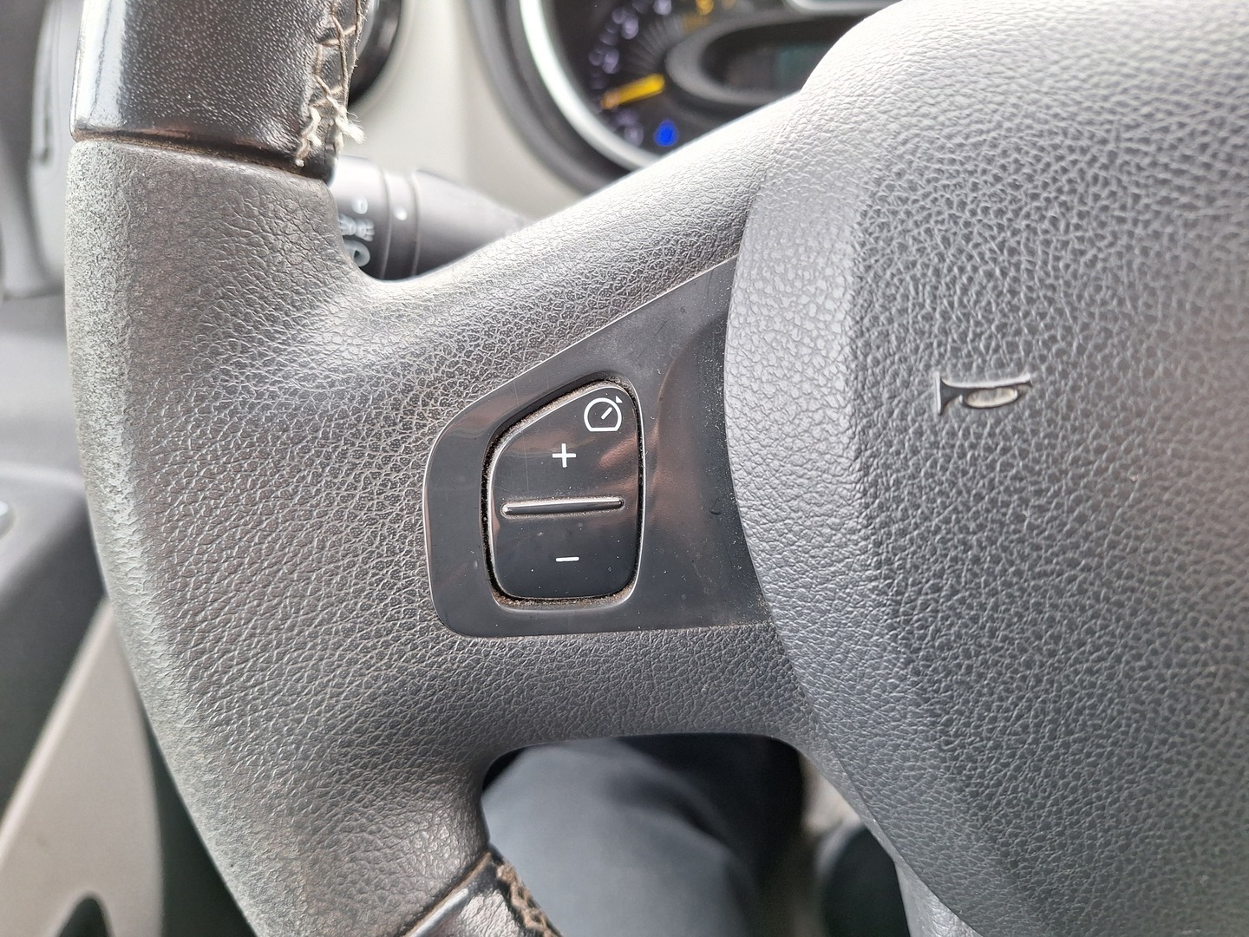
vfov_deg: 58.9
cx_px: 624
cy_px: 468
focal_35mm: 23
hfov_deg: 73.9
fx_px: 830
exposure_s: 1/50
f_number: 1.8
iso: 80
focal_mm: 5.54
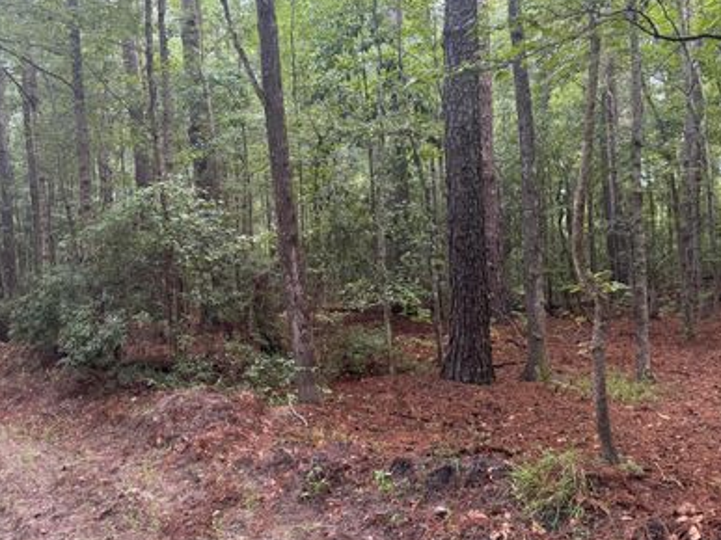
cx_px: 272
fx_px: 645
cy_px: 254
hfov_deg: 57.7
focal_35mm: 31
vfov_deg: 45.4
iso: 400
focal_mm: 6.76
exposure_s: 1/60
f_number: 1.78
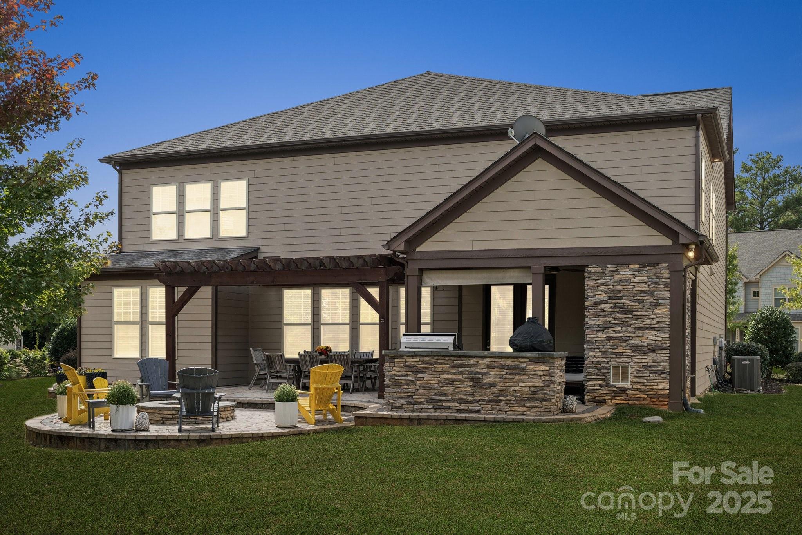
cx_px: 401
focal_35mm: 37
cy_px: 268
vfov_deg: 35.9
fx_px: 824
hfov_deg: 51.9
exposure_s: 1/320
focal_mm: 37
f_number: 4.5
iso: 100
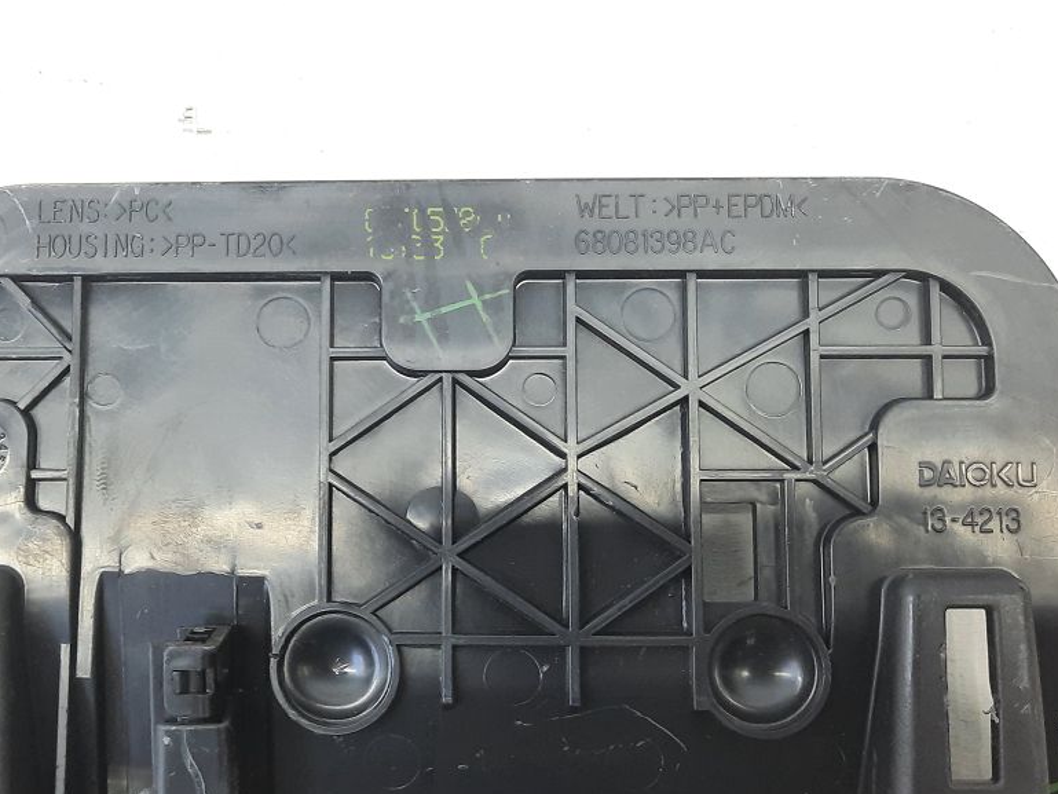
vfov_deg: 36.8
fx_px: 1192
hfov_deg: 47.5
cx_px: 404
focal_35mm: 39
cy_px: 416
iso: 160
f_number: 2
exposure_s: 1/50
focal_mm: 4.6
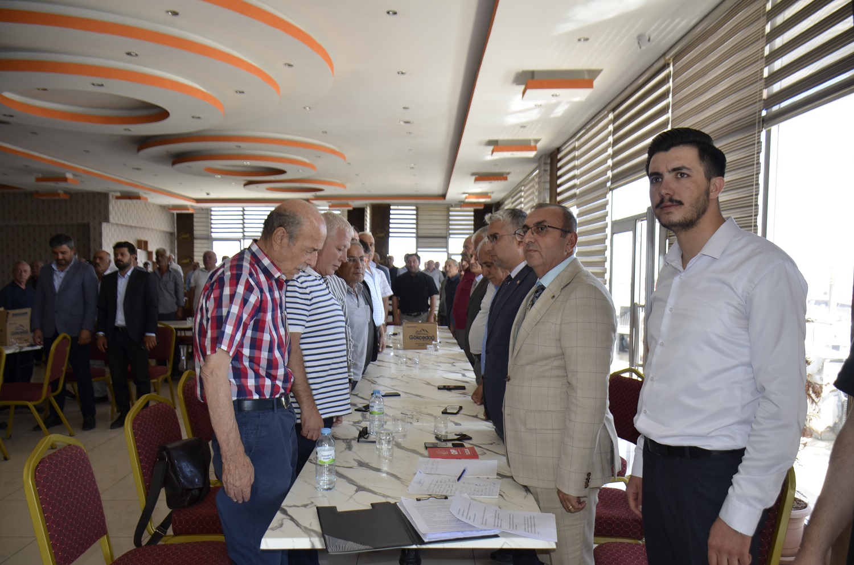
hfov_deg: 67.5
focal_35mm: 27
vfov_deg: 47.7
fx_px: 639
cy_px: 282
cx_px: 427
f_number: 3.5
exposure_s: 1/125
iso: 250
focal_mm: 18
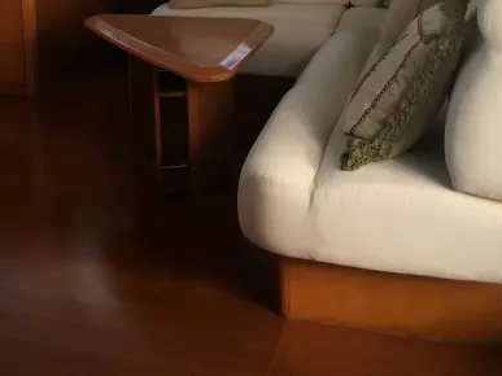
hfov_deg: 31.9
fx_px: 870
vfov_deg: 23.3
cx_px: 165
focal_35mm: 60
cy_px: -6
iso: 25
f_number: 2.2
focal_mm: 4.15
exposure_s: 1/120
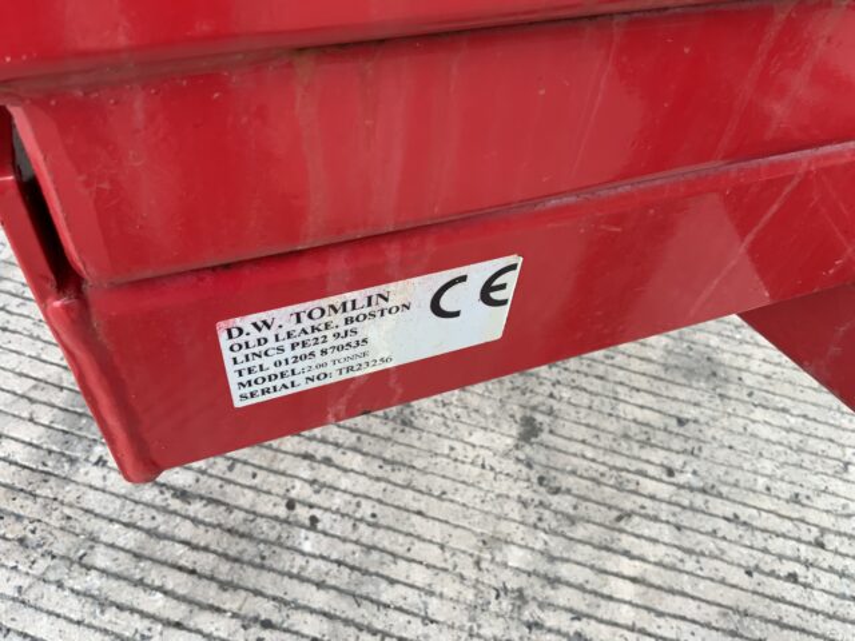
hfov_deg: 61.7
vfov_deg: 48.2
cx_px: 428
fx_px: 716
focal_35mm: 29
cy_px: 320
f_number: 1.8
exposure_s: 1/153
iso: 16
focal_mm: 3
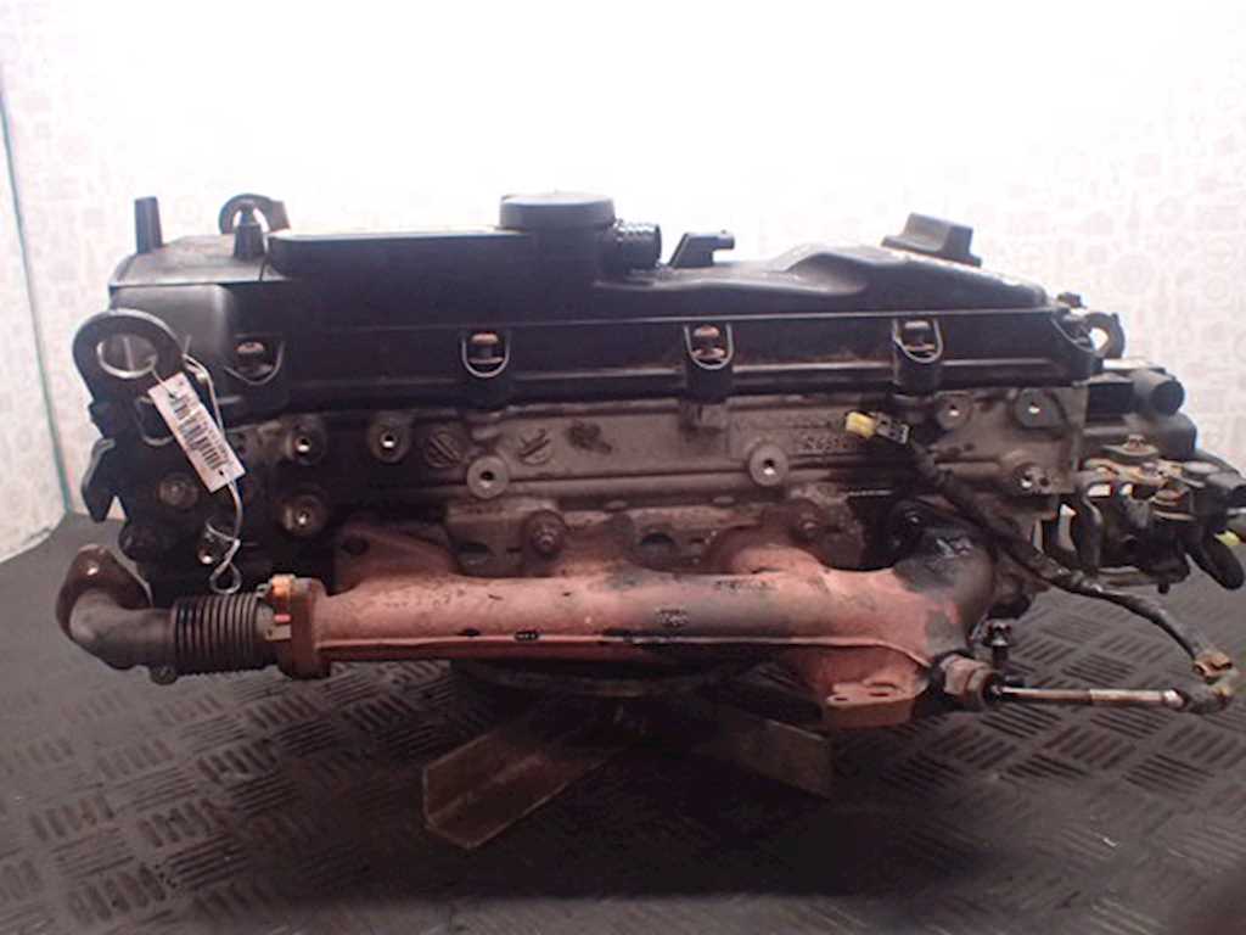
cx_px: 623
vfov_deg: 46.8
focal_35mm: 30
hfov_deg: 60.0
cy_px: 468
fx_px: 1080
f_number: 2.3
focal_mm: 5.5
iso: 800
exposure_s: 1/100
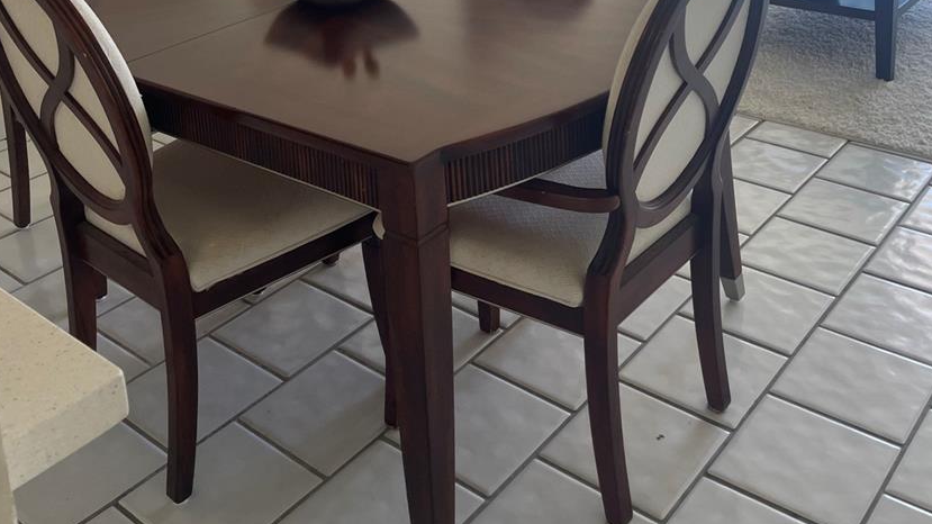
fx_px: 1013
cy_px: -93
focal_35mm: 41
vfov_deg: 26.1
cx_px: 472
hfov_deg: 49.4
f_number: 1.6
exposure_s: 1/120
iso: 40
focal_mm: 4.2
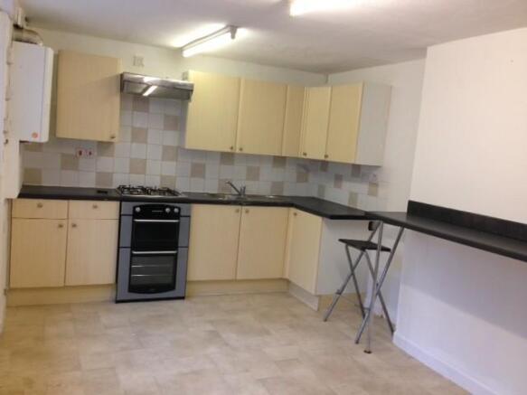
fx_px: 502
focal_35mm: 33
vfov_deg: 42.9
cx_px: 264
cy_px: 198
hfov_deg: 55.4
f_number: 2.4
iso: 100
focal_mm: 4.12
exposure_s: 1/20
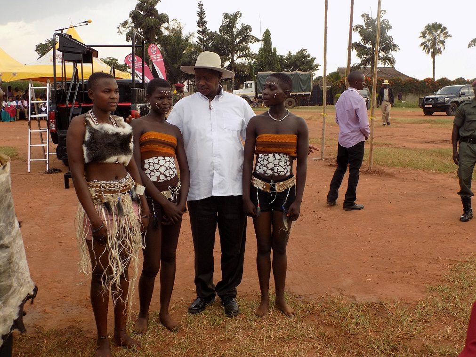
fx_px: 509
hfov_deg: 50.1
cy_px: 178
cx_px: 238
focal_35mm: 37
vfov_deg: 38.7
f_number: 3.5
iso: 80
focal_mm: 6.6
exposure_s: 1/100
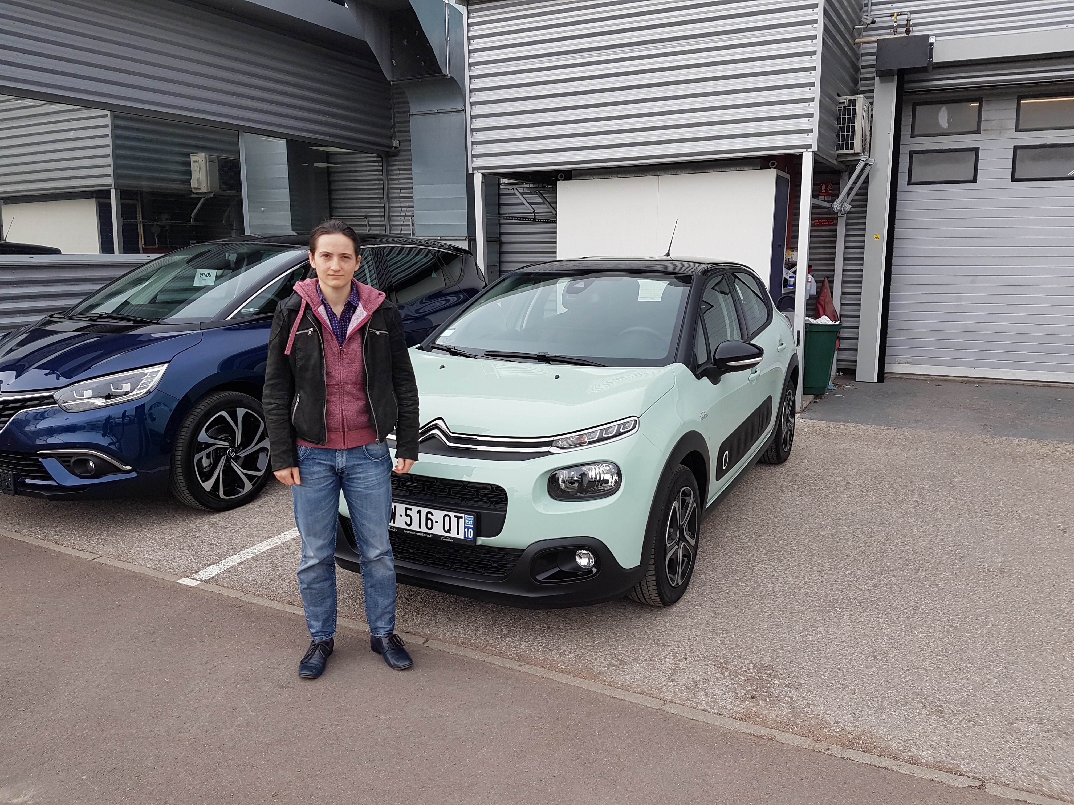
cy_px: 402
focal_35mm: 26
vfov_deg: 53.1
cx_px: 537
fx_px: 807
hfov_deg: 67.3
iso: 40
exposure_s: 1/554
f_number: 1.7
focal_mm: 4.2
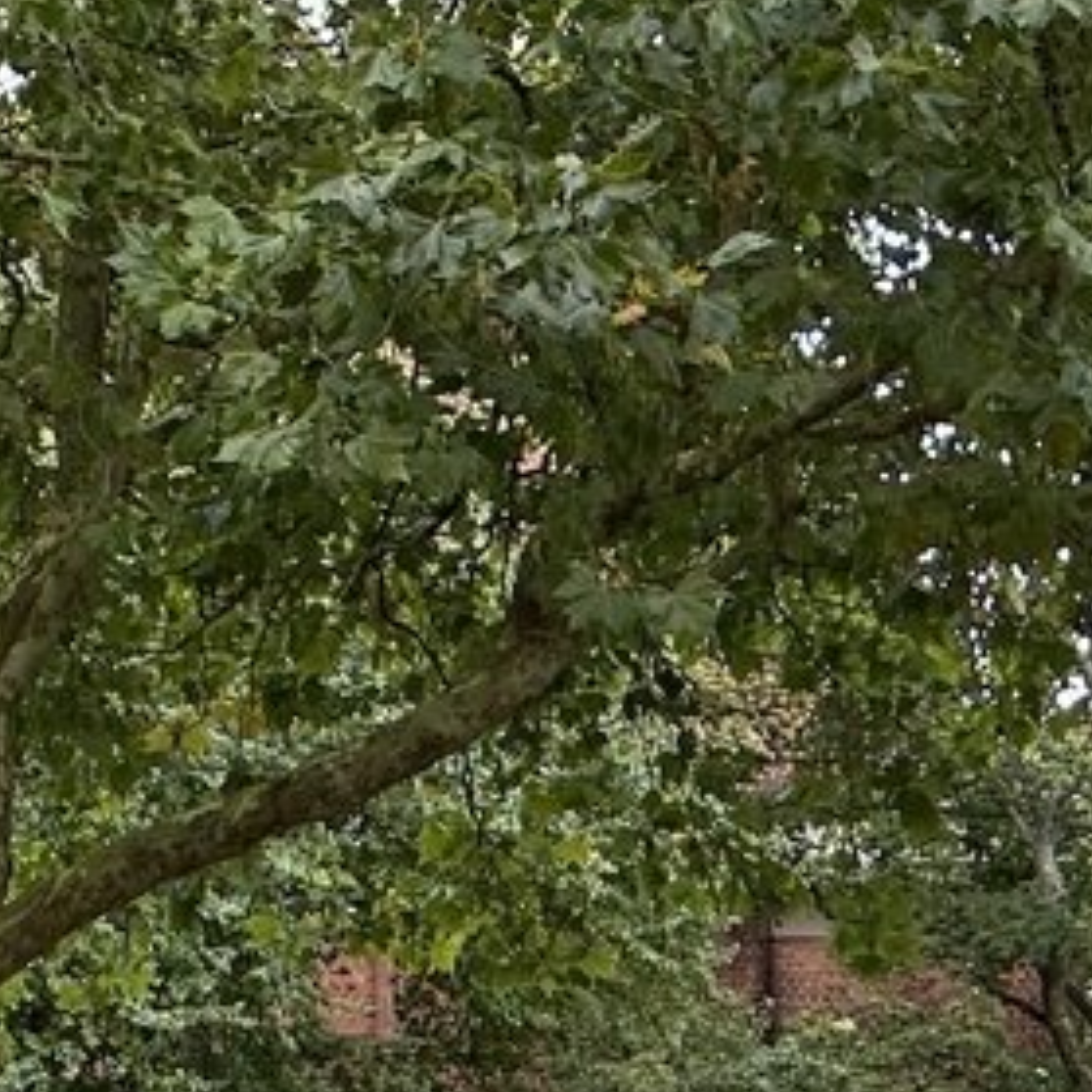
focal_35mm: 76
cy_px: 1139
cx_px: -751
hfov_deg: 18.7
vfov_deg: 21.8
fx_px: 2712
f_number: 1.78
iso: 200
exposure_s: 1/121
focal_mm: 6.76
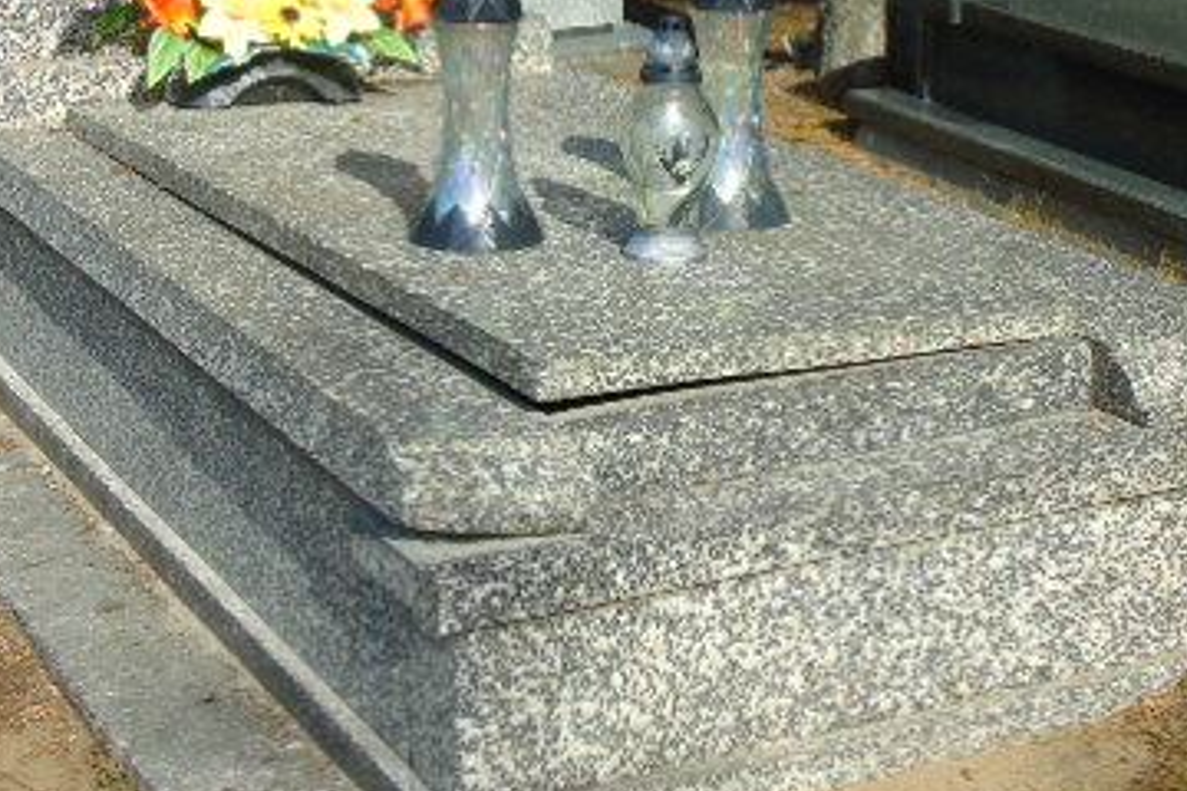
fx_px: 2440
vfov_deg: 18.4
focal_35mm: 74
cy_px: 283
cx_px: 613
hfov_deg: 27.3
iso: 80
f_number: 3.9
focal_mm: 7.1
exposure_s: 1/640
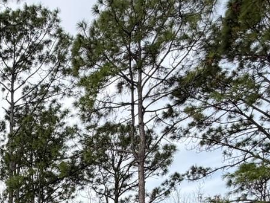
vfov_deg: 23.0
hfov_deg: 33.4
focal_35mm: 50
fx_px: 390
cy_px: 312
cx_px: -25
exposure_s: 1/701
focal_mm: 2.22
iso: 40
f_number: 2.2
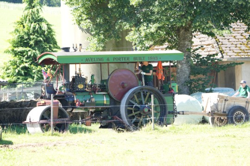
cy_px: 83
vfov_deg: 5.5
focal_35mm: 248
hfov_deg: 8.3
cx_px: 125
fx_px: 1722
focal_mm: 248
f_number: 6.3
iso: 800
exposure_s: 1/320
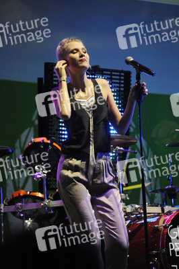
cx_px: 90
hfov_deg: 5.5
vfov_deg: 8.2
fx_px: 1868
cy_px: 134
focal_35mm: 250
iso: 2500
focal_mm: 250
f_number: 5.6
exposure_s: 1/125
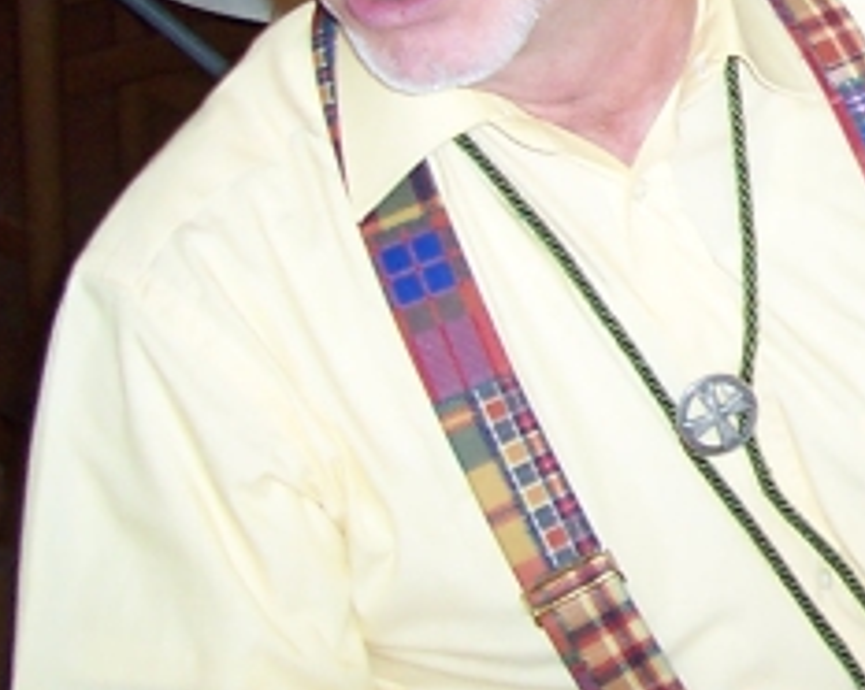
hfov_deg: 14.1
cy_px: -70
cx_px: 1448
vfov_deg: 12.2
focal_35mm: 124
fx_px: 3172
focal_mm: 5.6
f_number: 2.8
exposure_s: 1/60
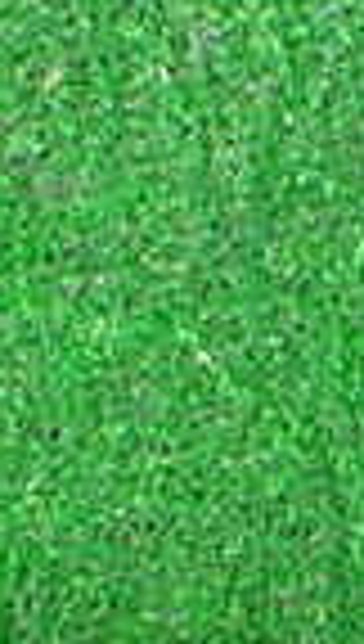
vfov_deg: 14.2
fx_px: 2492
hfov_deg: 7.8
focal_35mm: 146
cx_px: 836
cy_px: 793
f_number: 2.4
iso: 200
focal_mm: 5.79
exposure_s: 1/30
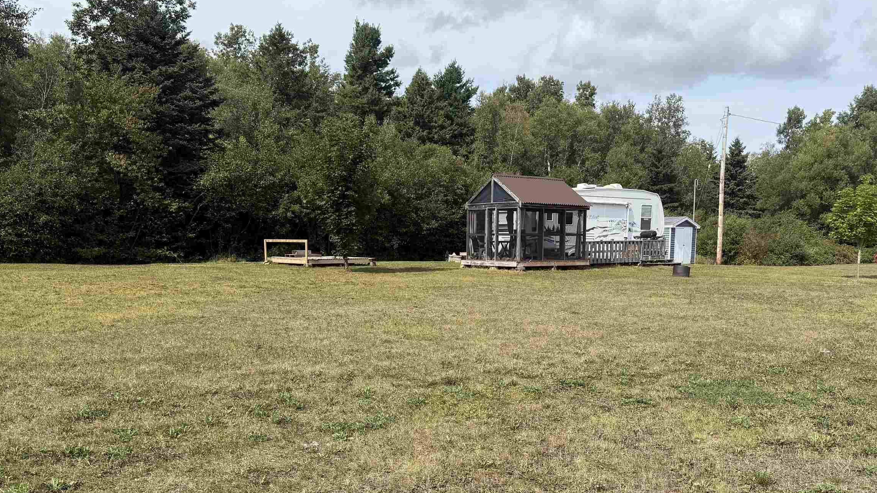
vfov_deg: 33.5
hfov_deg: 56.6
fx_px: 814
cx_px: 450
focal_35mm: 35
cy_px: 319
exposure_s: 1/4167
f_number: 1.78
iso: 80
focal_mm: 6.76
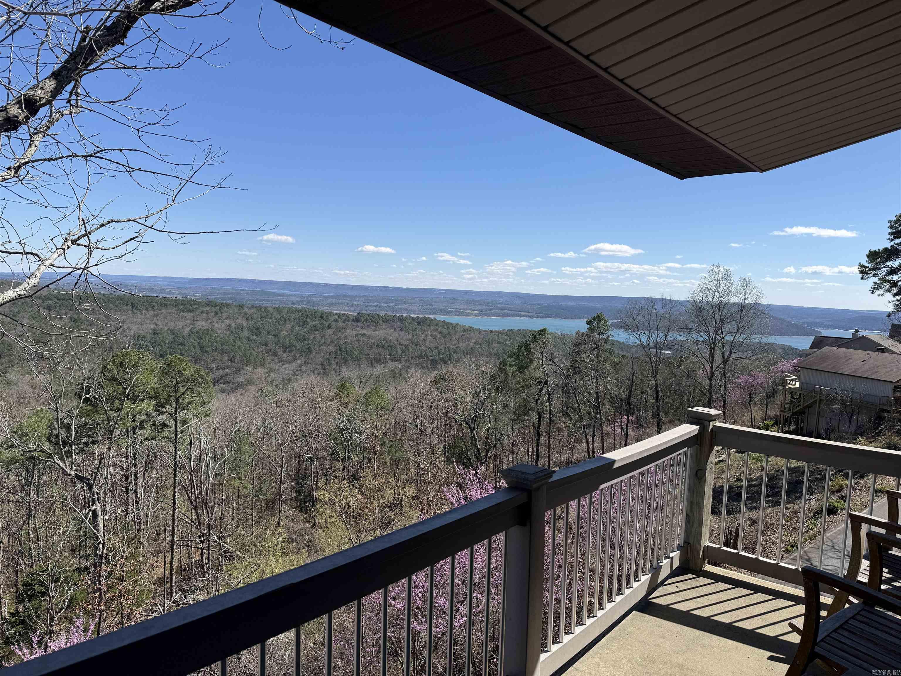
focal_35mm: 24
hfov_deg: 71.6
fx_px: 625
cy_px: 338
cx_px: 450
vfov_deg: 56.8
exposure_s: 1/4975
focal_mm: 6.76
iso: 80
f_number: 1.78
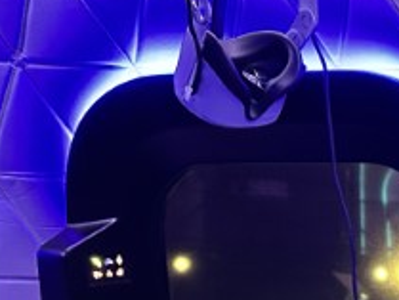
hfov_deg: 18.1
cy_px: 545
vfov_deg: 14.2
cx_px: 655
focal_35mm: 92
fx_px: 1061
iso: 1000
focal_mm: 6.86
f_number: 1.78
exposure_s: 1/30
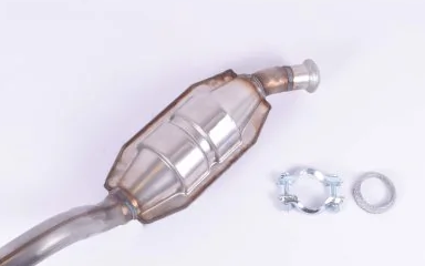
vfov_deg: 17.5
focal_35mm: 74
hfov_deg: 27.8
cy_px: 206
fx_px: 855
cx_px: 152
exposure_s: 1/60
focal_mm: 31
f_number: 16
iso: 400
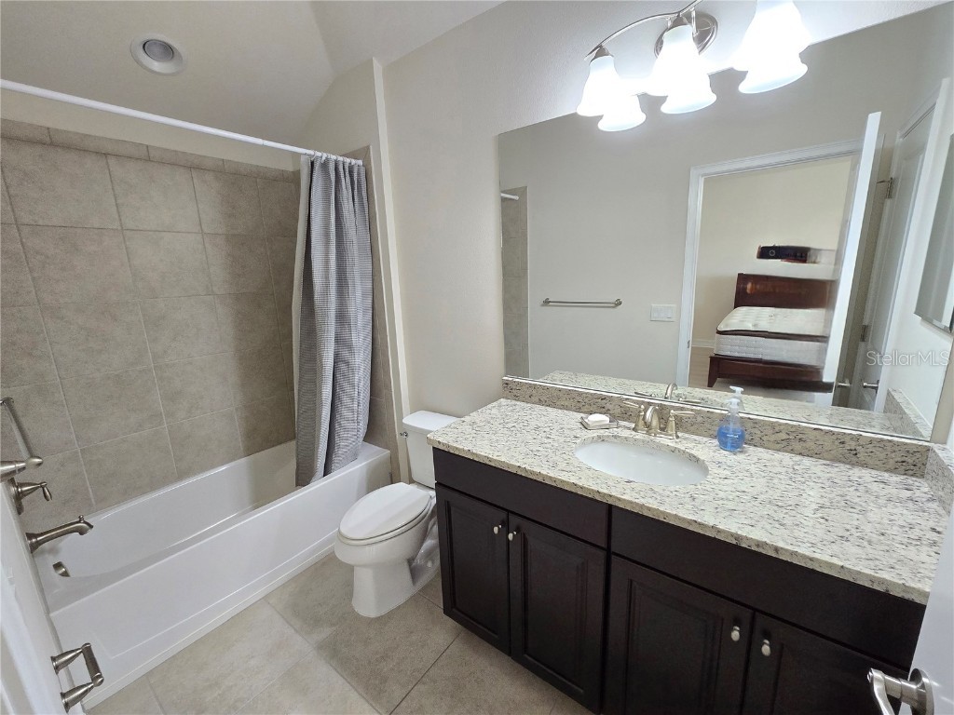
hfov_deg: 106.2
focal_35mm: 13
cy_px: 358
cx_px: 477
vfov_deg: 89.9
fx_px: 358
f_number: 2.2
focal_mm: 2.2
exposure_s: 1/60.2
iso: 200
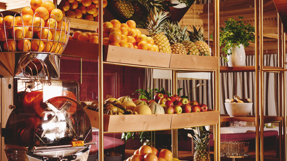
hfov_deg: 30.5
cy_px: 87
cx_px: 123
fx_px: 525
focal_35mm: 69
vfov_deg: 17.5
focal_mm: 35
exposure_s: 1/80
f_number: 4.5
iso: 100
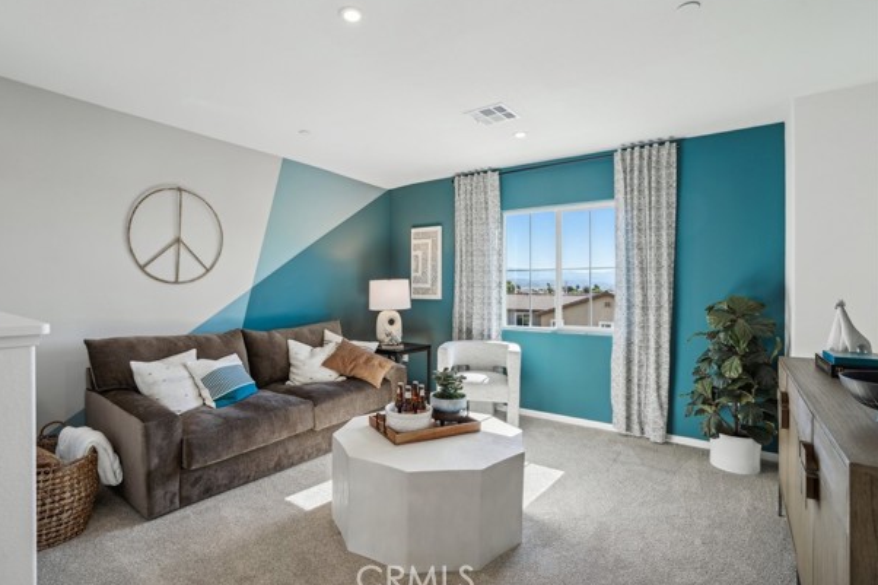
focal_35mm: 17
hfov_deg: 93.2
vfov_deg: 70.4
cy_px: 289
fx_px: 414
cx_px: 413
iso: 125
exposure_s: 1/30
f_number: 7.1
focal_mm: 16
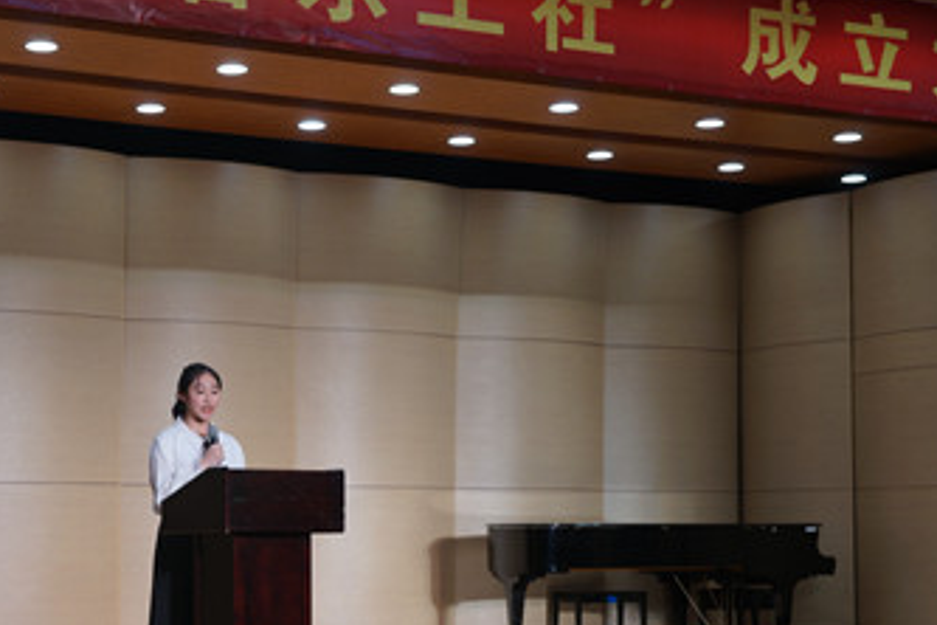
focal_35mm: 75
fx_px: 1952
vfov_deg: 18.2
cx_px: 262
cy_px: 387
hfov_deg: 26.7
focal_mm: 50
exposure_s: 1/60
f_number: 4
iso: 320
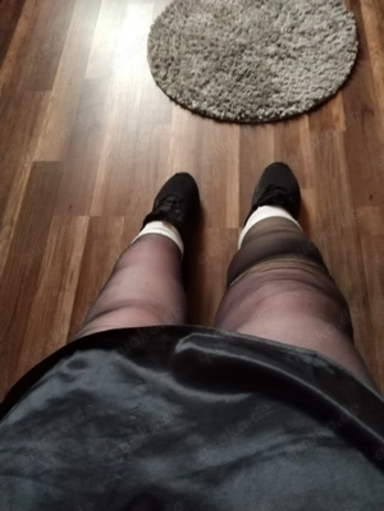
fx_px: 385
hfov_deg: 53.1
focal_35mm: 26
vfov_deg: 67.3
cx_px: 192
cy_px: 256
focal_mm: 4.75
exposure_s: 1/14.3
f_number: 1.8
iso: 2695
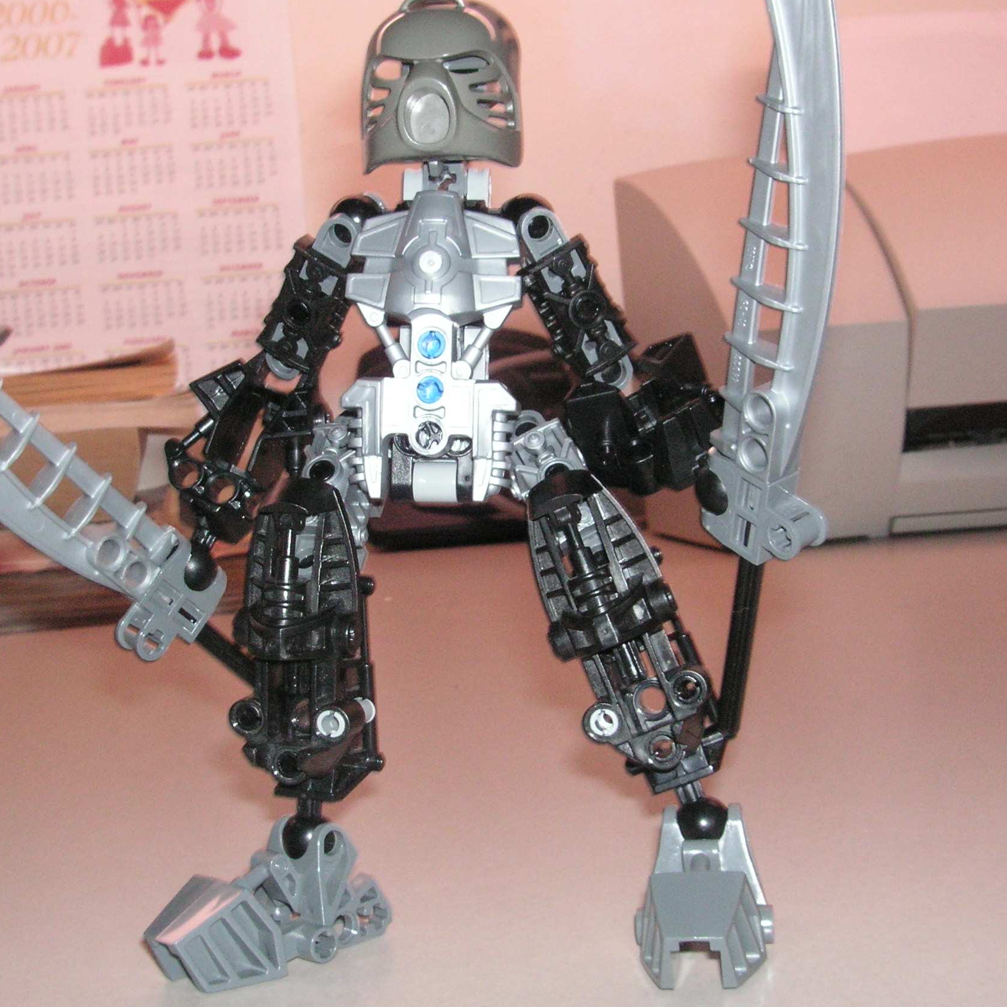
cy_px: 464
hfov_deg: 33.4
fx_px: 1679
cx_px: 499
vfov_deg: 33.4
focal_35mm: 51
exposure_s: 1/45
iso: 160
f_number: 6.6
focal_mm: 6.3
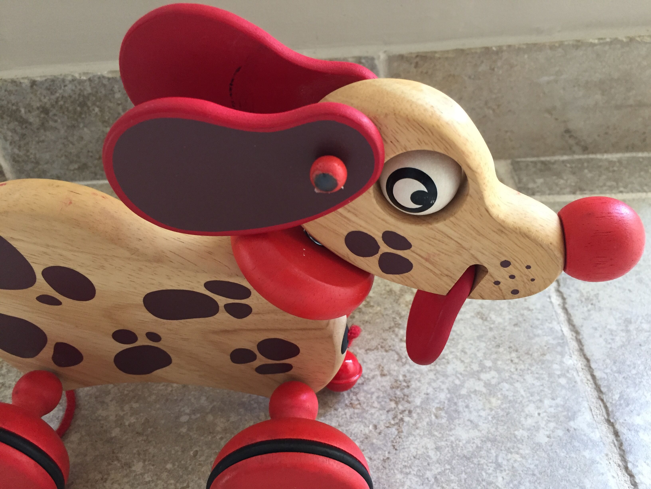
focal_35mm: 29
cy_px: 244
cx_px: 326
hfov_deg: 61.7
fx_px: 545
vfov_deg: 48.2
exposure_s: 1/33
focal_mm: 4.15
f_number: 2.2
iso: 200
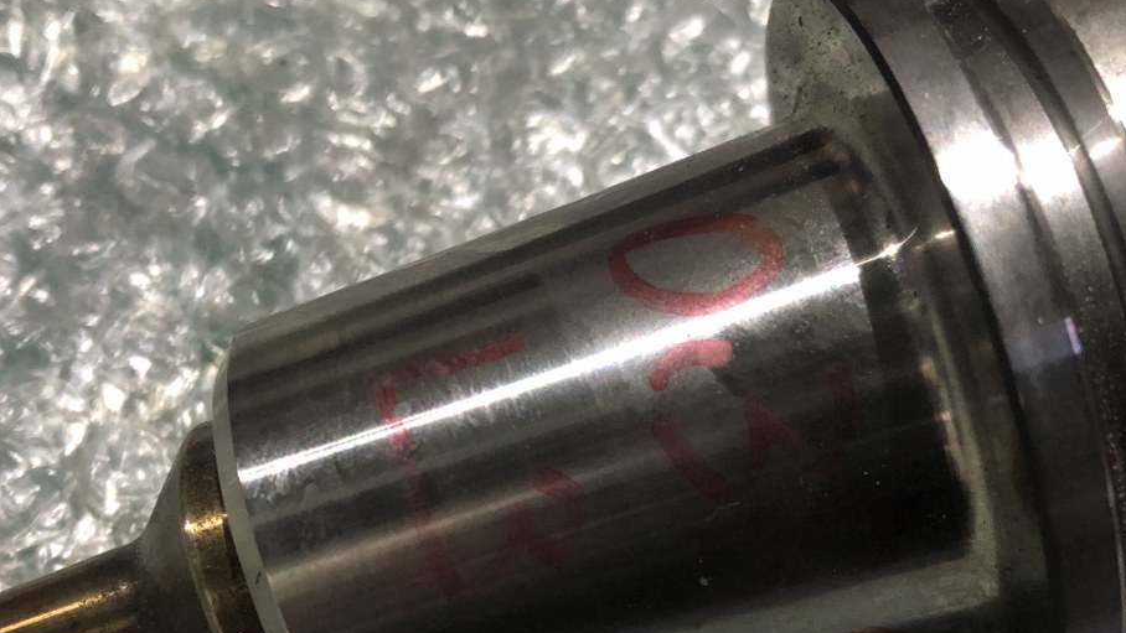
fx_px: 1284
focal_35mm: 43
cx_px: 634
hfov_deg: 47.2
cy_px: 489
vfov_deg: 27.3
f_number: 1.8
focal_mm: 3.99
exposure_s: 1/15
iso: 80
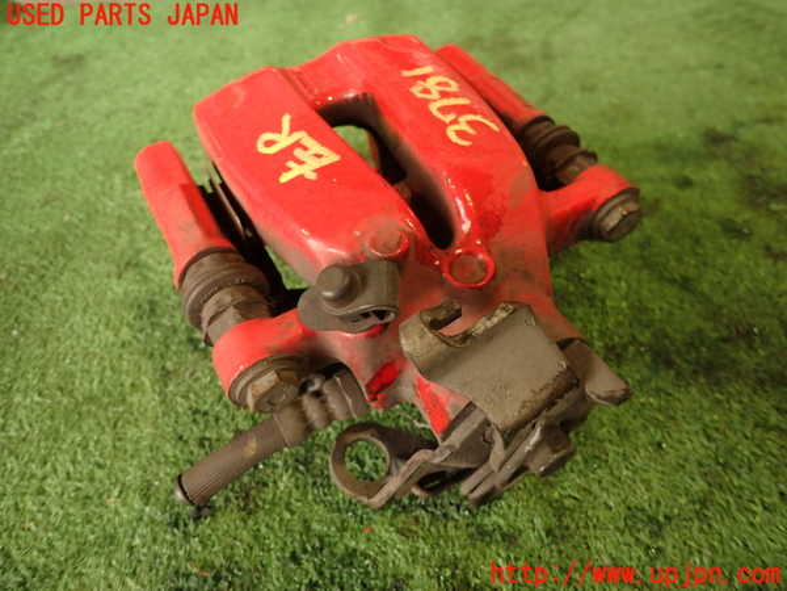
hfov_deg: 69.4
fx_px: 568
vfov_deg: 54.9
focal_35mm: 25
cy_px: 296
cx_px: 394
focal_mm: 4.5
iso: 200
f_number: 2
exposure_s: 1/40
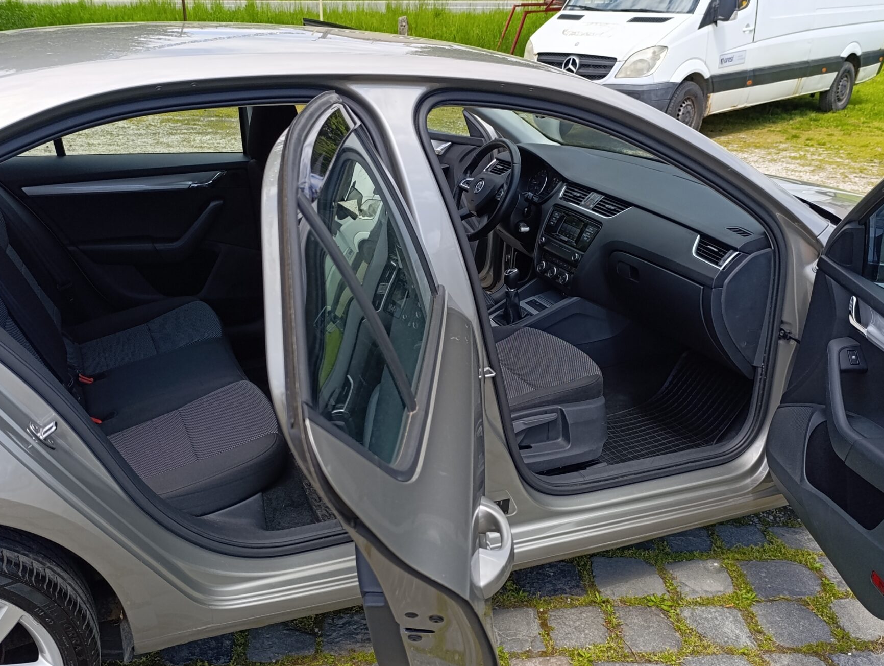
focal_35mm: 34
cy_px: 363
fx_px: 869
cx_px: 421
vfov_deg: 41.8
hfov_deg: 53.9
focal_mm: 6.14
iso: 50
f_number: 1.6
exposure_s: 1/347
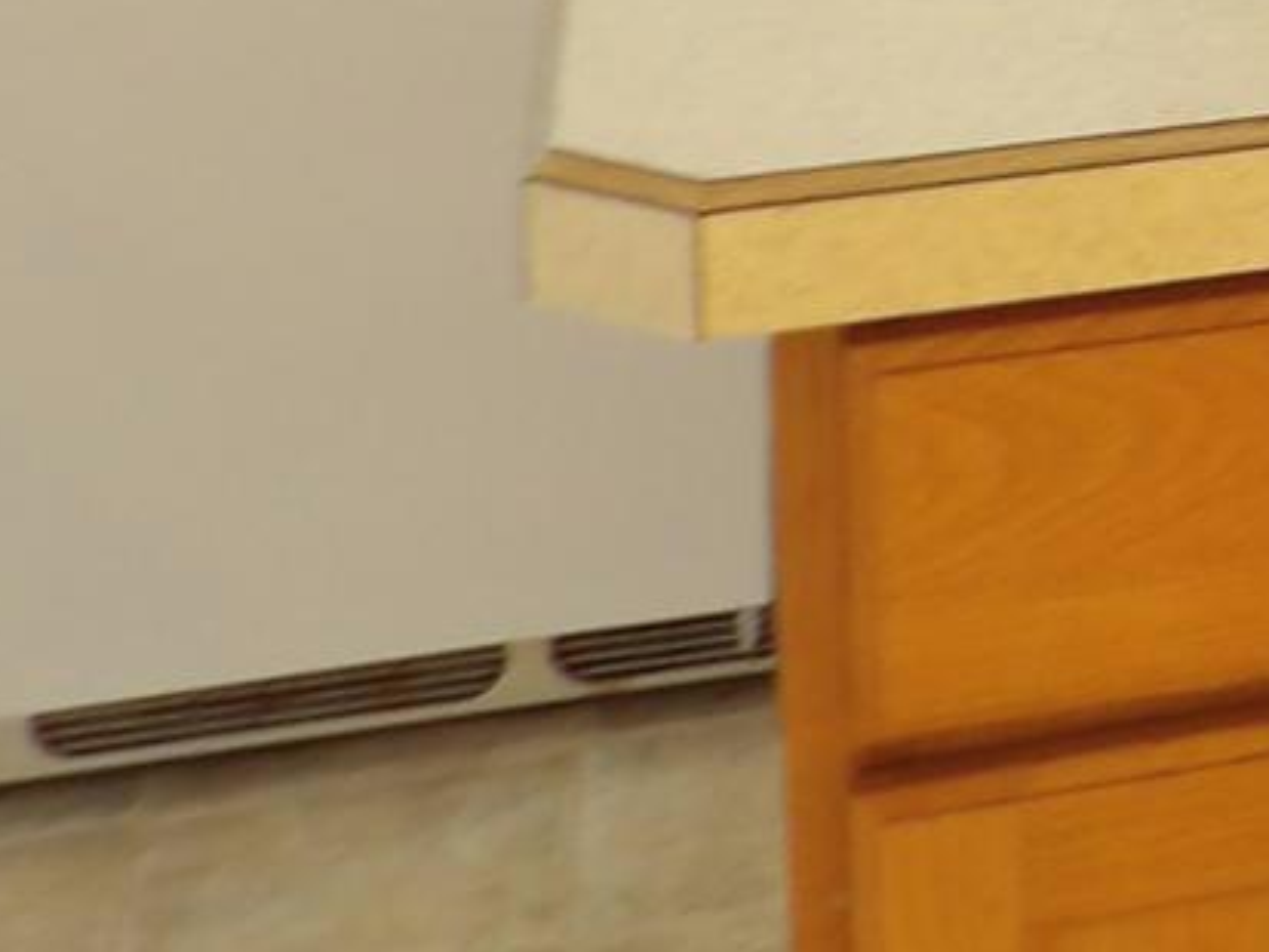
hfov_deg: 13.5
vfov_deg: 11.3
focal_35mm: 119
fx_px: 4364
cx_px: 2729
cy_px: -952
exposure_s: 1/33
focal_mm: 4.3
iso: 118
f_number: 2.8
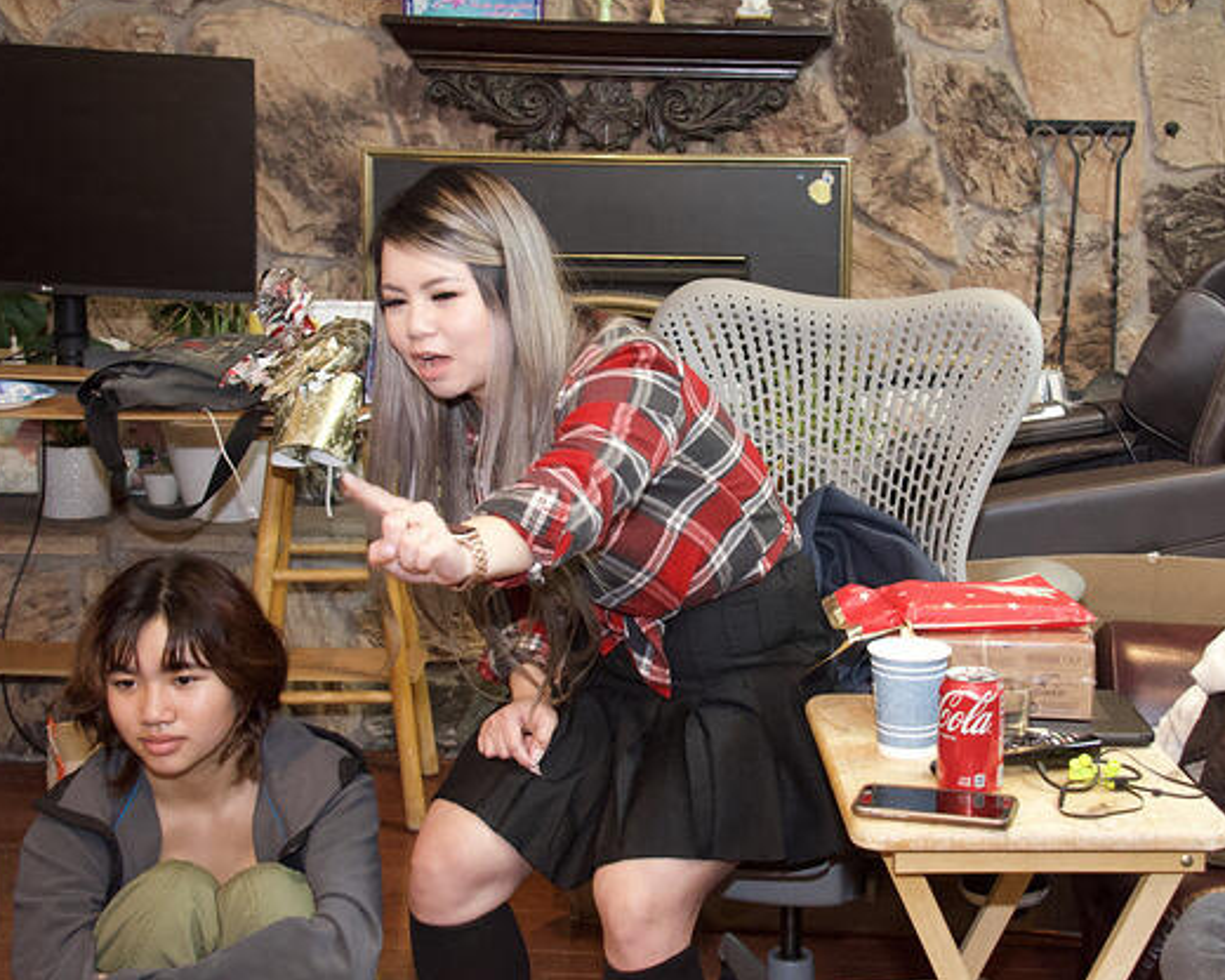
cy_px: 488
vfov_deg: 25.2
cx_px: 702
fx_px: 2196
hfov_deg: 31.1
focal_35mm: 61
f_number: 4.5
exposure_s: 1/60
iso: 3200
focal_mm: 35
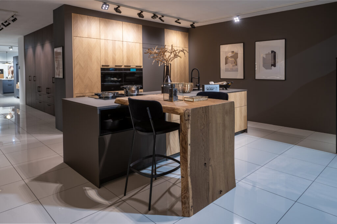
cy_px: 112
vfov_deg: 53.1
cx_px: 168
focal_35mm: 24
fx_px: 224
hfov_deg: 73.8
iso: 400
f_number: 6.3
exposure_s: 1/50
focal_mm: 24
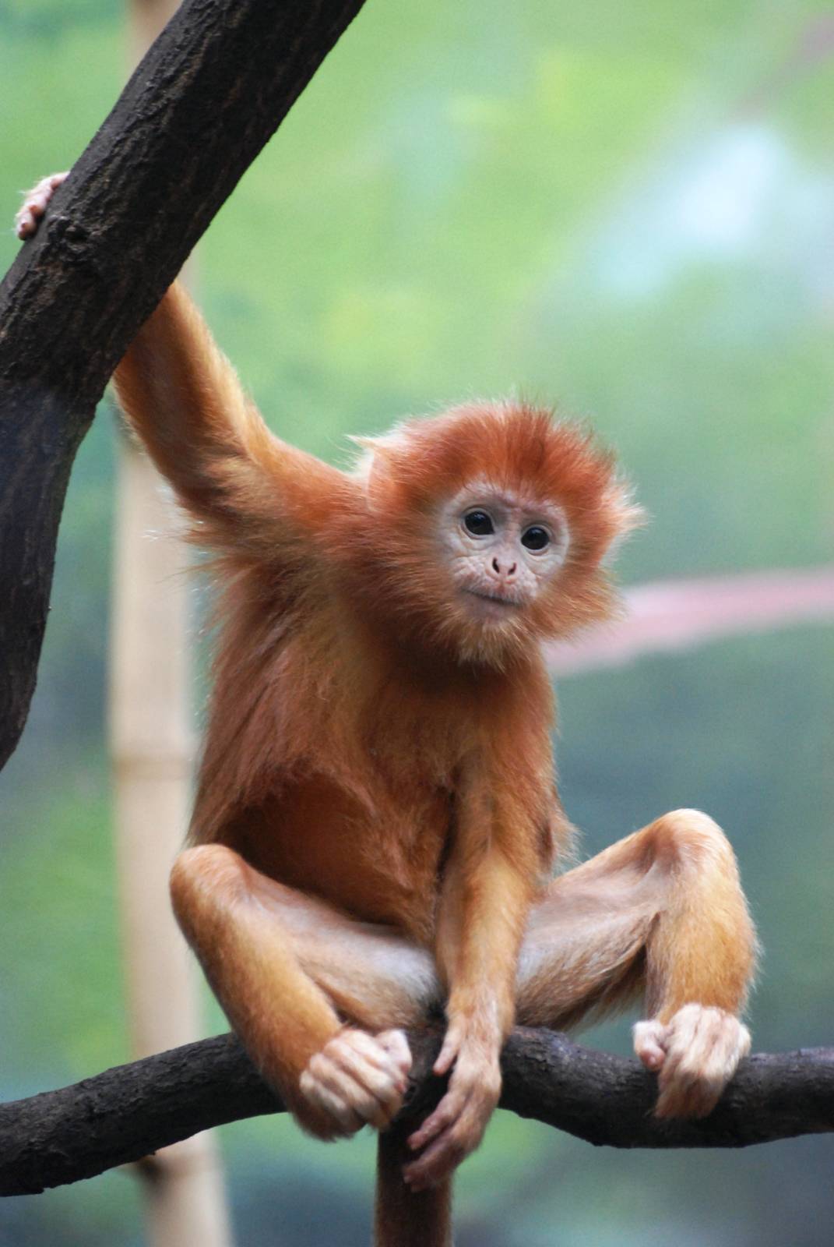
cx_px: 417
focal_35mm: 330
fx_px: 11435
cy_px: 624
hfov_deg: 4.2
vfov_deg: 6.2
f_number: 5.3
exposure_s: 1/160
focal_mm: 220
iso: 1000
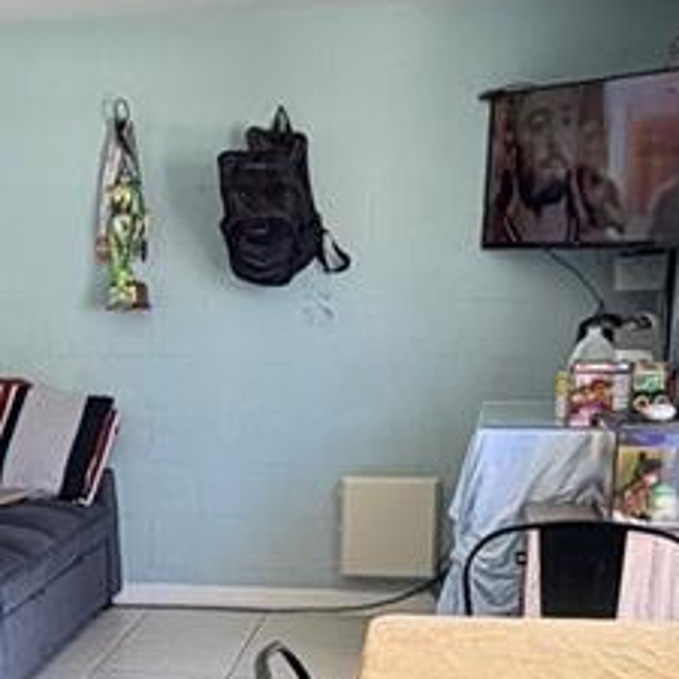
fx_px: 1465
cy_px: 676
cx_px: 127
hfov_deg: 25.6
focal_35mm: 66
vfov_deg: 24.9
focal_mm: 2.22
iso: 125
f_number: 2.2
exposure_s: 1/120
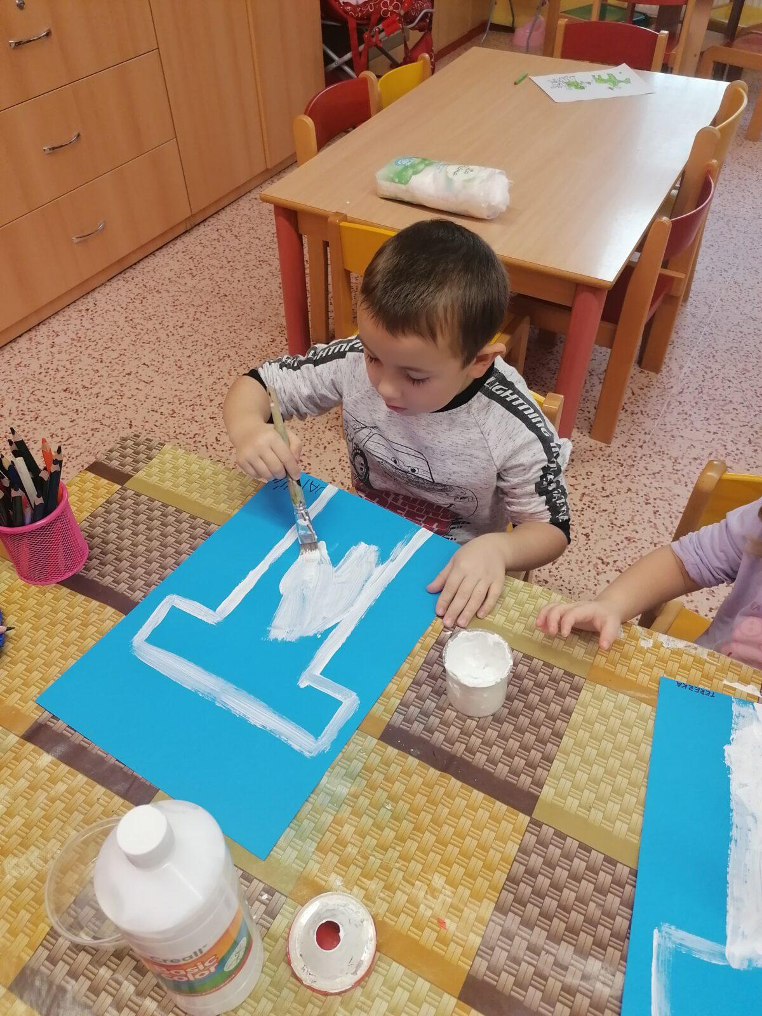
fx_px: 792
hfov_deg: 51.4
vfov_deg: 65.3
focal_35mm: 27
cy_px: 508
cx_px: 381
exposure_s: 1/50
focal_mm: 4.75
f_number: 1.8
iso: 160
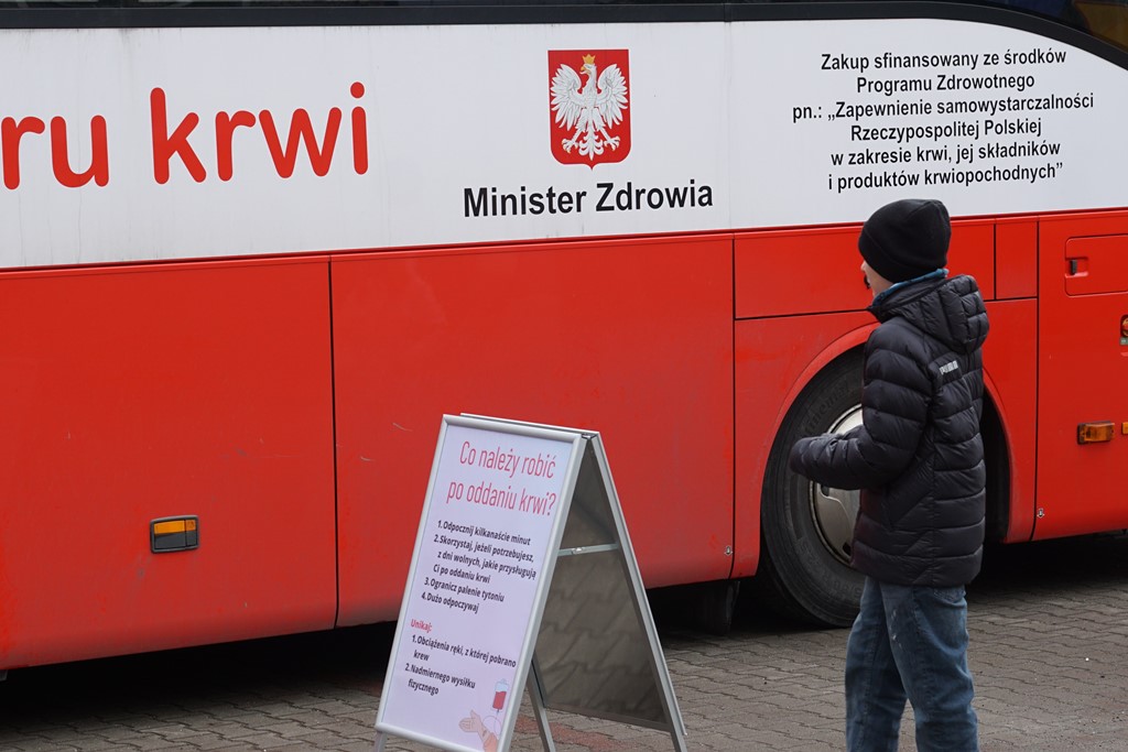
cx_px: 564
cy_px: 376
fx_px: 2350
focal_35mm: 75
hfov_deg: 27.0
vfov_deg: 18.2
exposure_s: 1/250
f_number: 5
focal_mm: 50
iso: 100
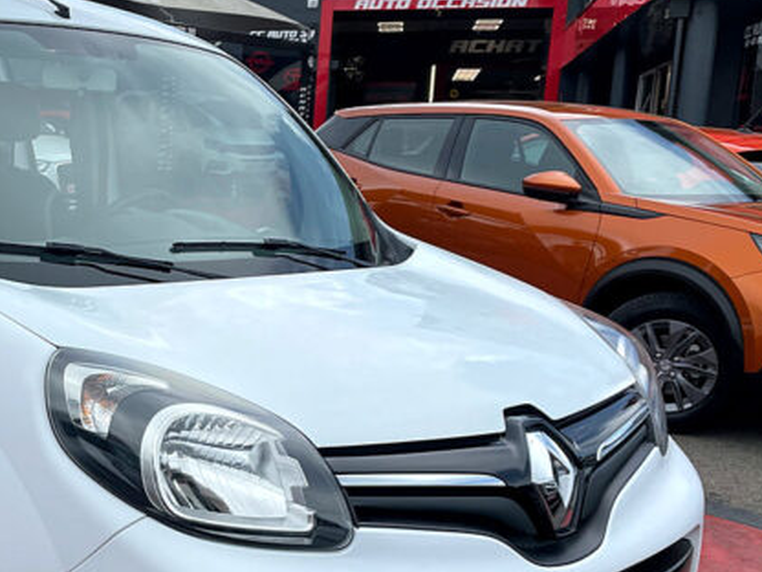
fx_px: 1101
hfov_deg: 35.8
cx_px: 70
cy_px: 390
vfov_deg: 28.9
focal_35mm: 50
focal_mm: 4.2
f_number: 1.6
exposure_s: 1/1742
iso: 32
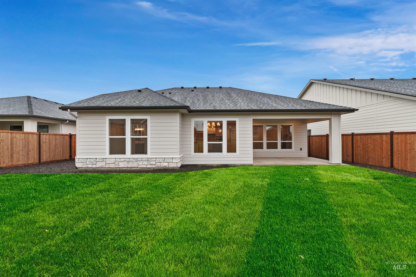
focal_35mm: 15
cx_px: 208
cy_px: 138
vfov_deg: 77.3
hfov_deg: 100.4
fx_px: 173
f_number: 11
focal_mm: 10
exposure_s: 1/6
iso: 320
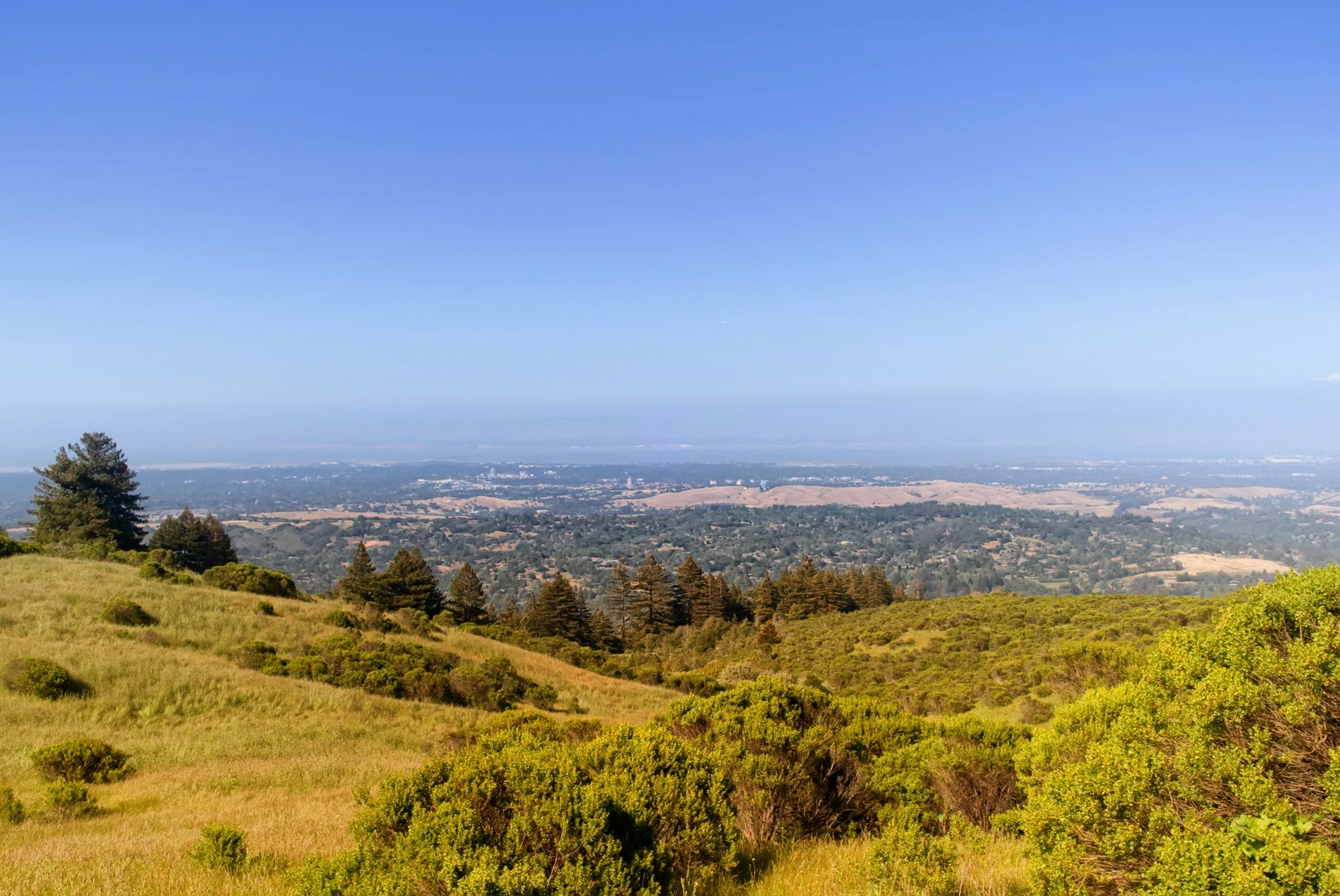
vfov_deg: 36.9
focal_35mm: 36
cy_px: 448
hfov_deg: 53.1
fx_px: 1341
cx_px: 670
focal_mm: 24
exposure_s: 1/160
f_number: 16
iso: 200
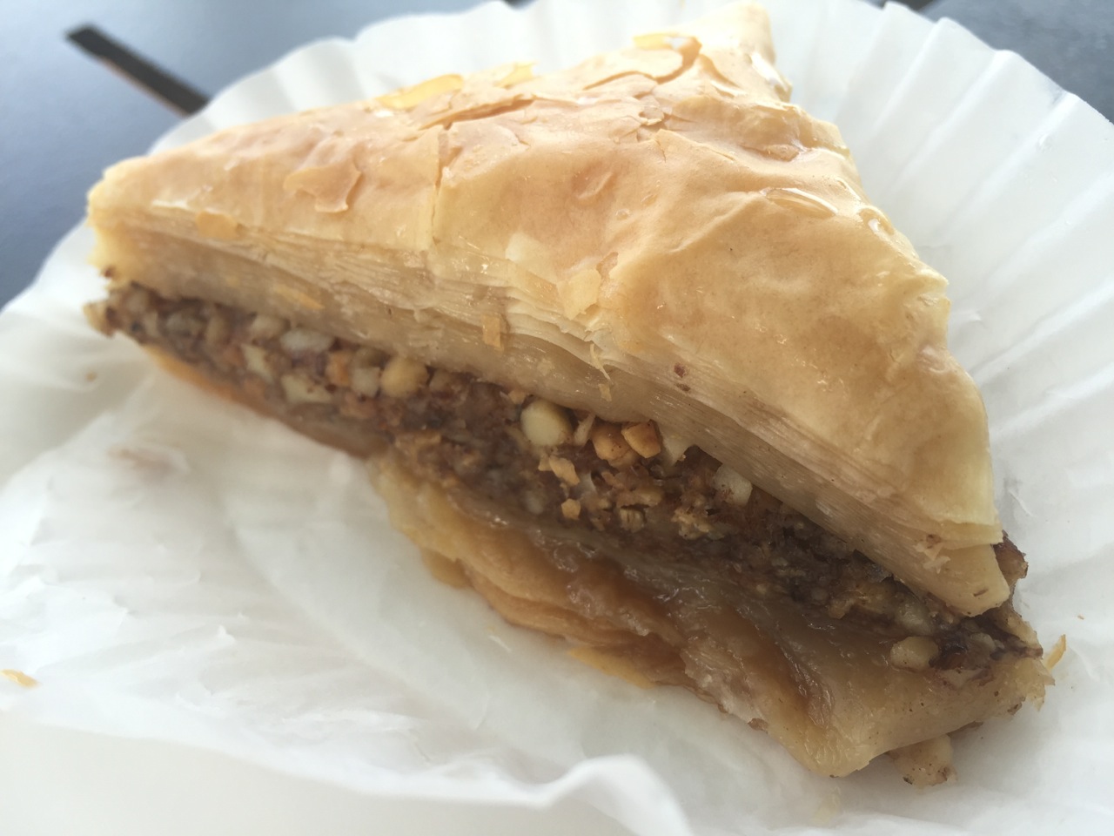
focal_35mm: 29
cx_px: 557
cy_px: 418
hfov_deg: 61.7
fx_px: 933
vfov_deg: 48.2
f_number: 2.2
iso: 32
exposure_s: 1/198
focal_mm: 4.15
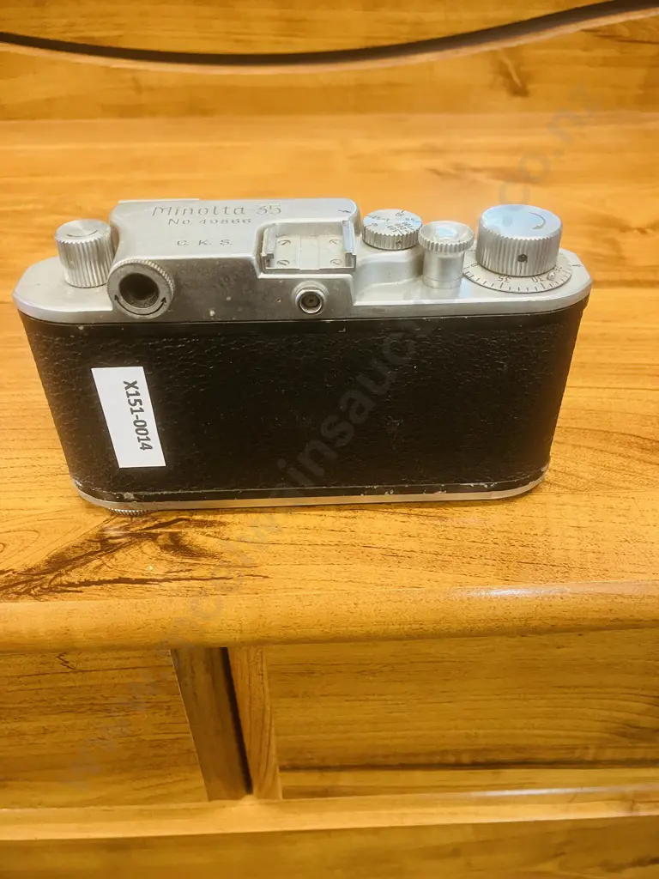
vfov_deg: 63.4
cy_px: 440
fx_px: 711
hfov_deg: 49.7
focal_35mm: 28
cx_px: 330
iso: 320
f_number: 1.8
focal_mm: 3.99
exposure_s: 1/50
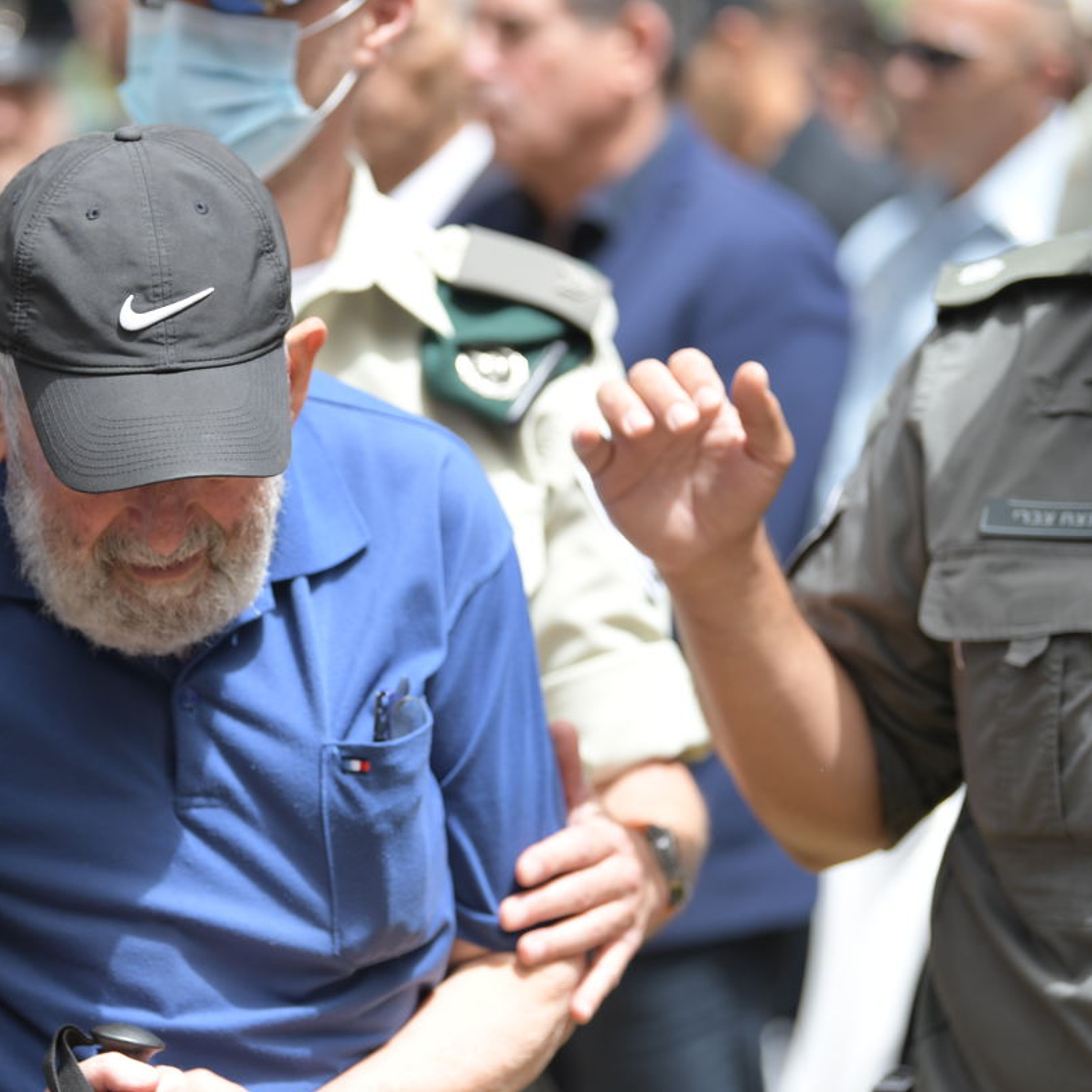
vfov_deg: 8.8
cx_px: 201
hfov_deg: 8.8
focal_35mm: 198
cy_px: 625
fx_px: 7067
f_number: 2.8
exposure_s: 1/2000
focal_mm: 135
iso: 500
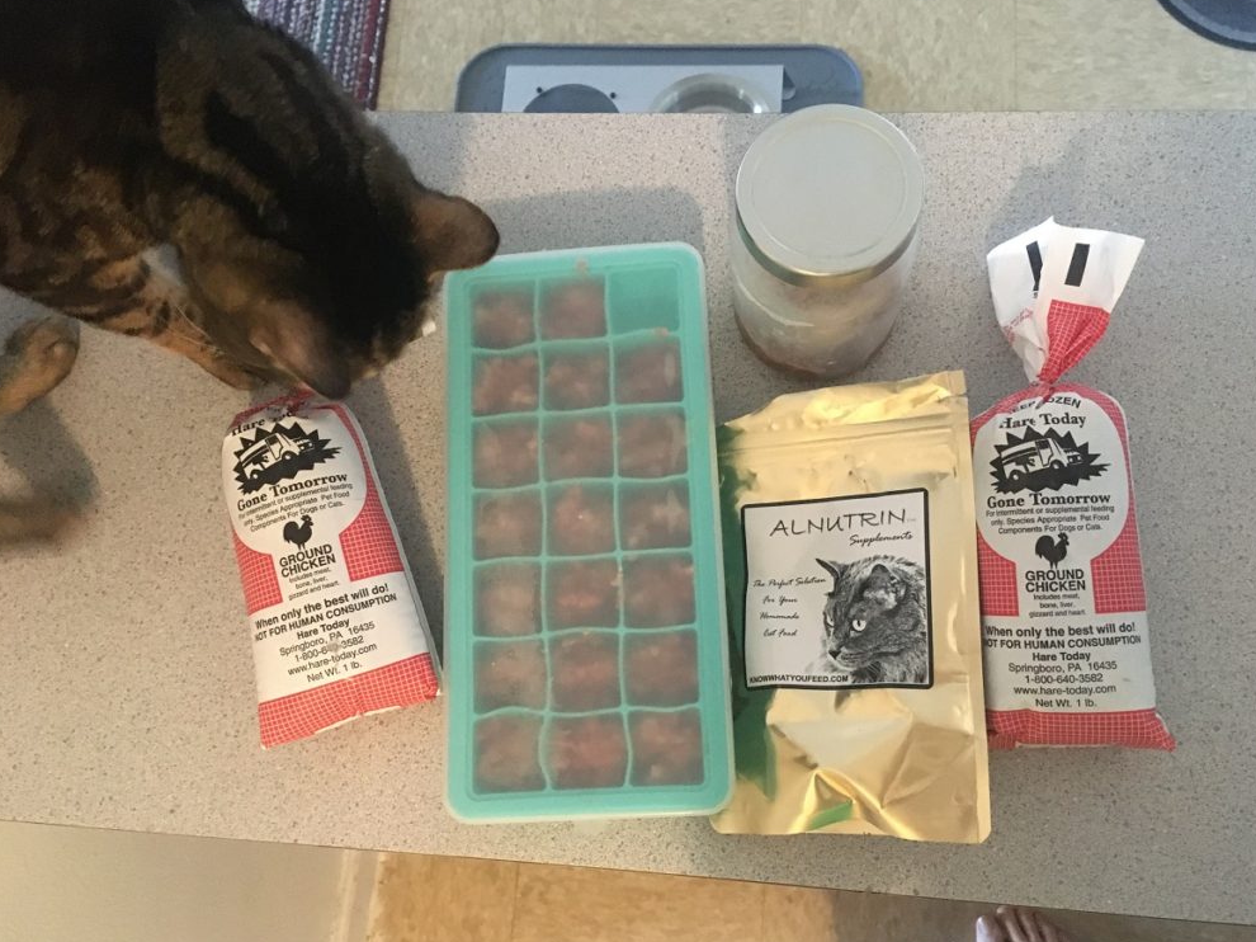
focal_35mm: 30
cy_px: 468
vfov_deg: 46.8
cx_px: 643
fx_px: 1088
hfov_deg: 60.0
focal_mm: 4.15
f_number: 2.2
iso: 320
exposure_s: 1/15
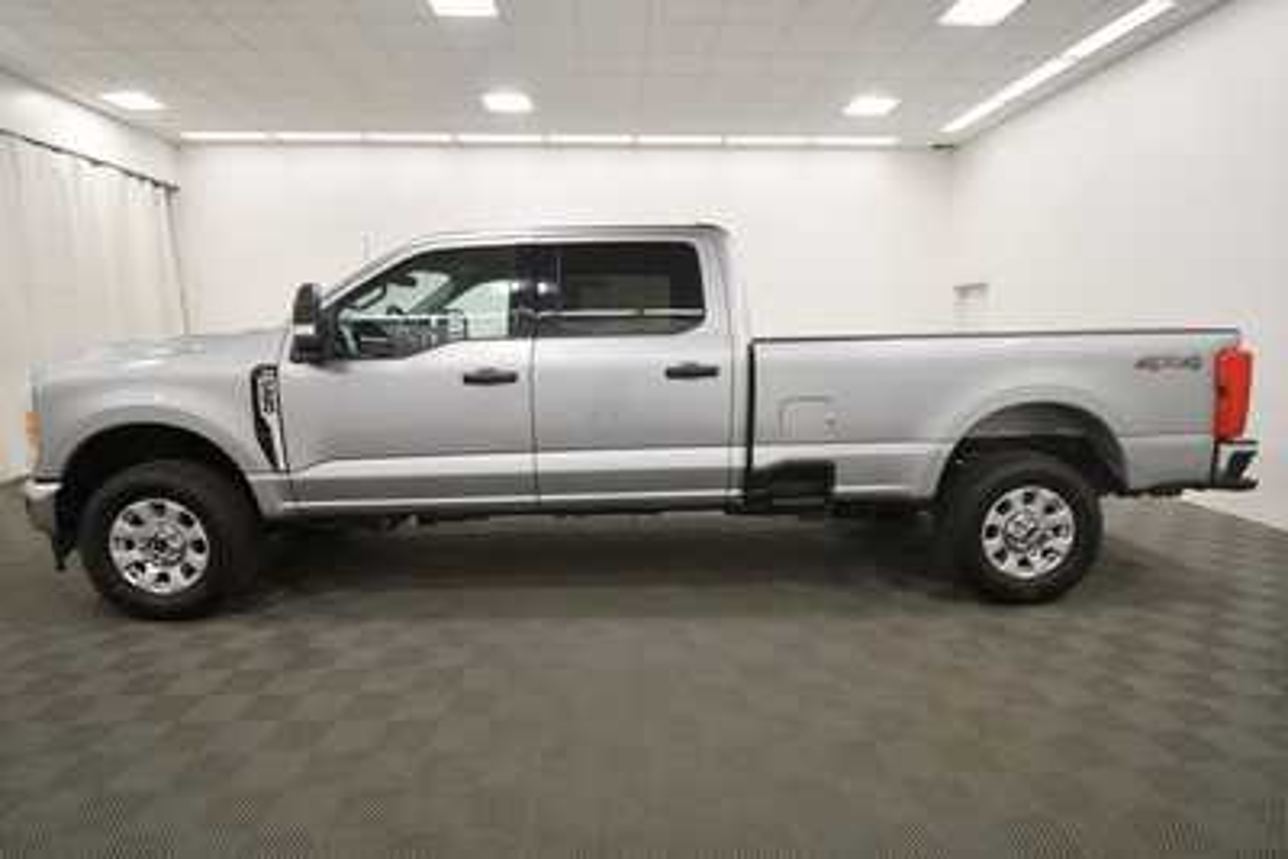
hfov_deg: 86.9
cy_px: 430
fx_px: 680
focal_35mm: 19
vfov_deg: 64.6
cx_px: 644
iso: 800
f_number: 4.8
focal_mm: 13
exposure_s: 1/200
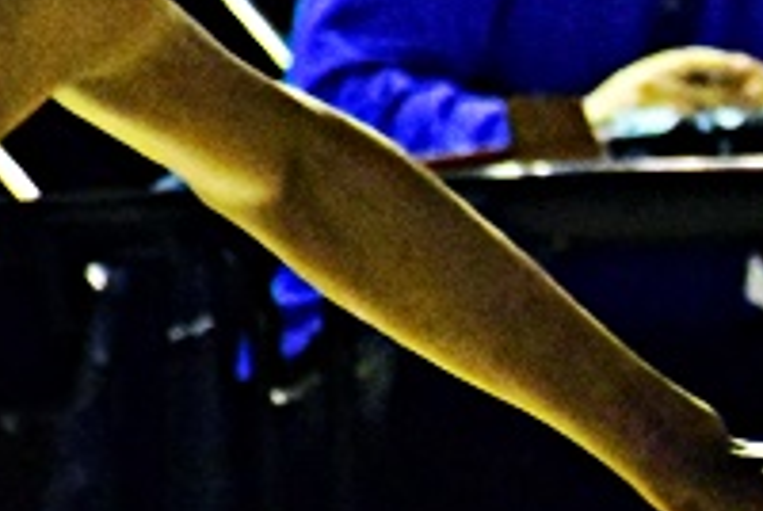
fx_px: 28217
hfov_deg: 1.5
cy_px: 137
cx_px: 1484
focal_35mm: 1329
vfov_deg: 1.0
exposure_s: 1/400
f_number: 7.1
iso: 12800
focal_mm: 185
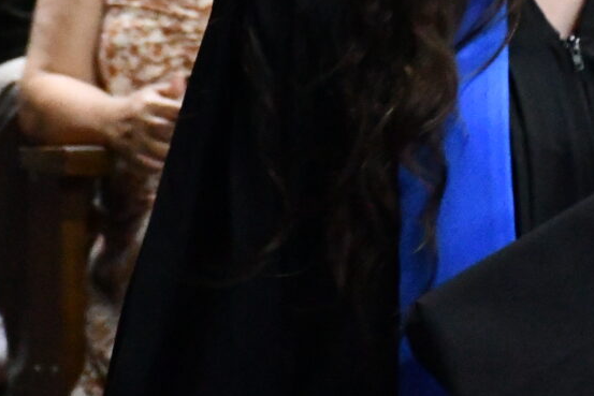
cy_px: -82
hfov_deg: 5.3
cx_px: 522
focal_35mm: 389
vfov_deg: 3.5
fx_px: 6420
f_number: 5
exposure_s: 1/80
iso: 12800
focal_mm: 75
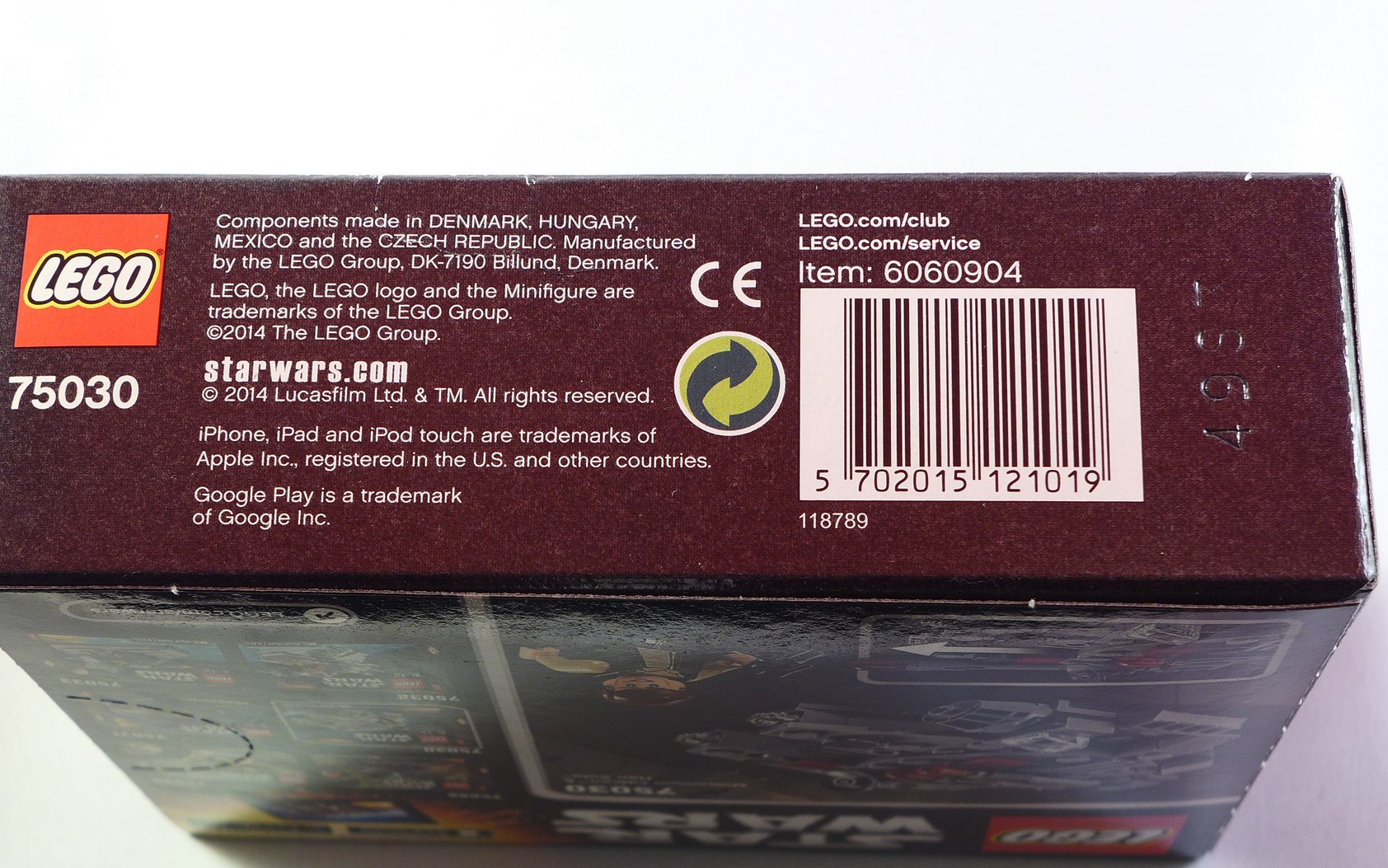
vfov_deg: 16.3
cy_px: 415
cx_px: 645
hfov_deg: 25.8
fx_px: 3027
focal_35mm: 80
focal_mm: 13.7
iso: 80
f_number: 4
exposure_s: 1/1.6
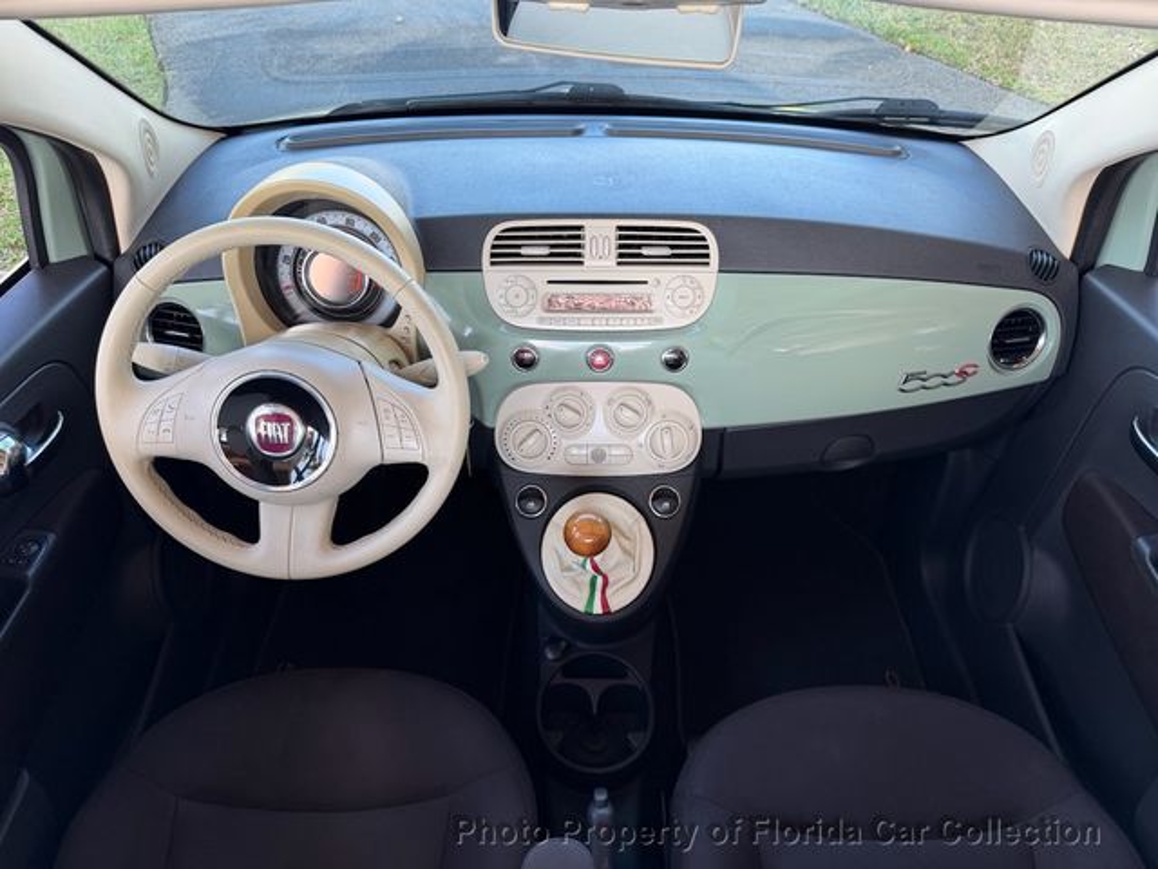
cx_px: 579
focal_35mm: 24
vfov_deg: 56.8
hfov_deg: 71.6
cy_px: 434
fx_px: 803
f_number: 1.78
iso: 50
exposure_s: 1/126
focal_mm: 6.76
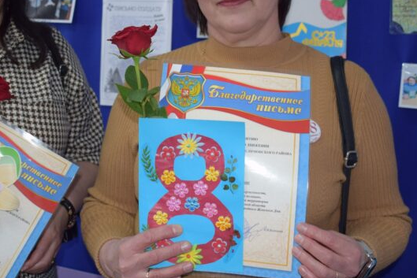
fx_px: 591
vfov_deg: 26.4
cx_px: 164
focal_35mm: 51
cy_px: 95
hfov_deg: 38.7
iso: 400
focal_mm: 20
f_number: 3.5
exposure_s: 1/80
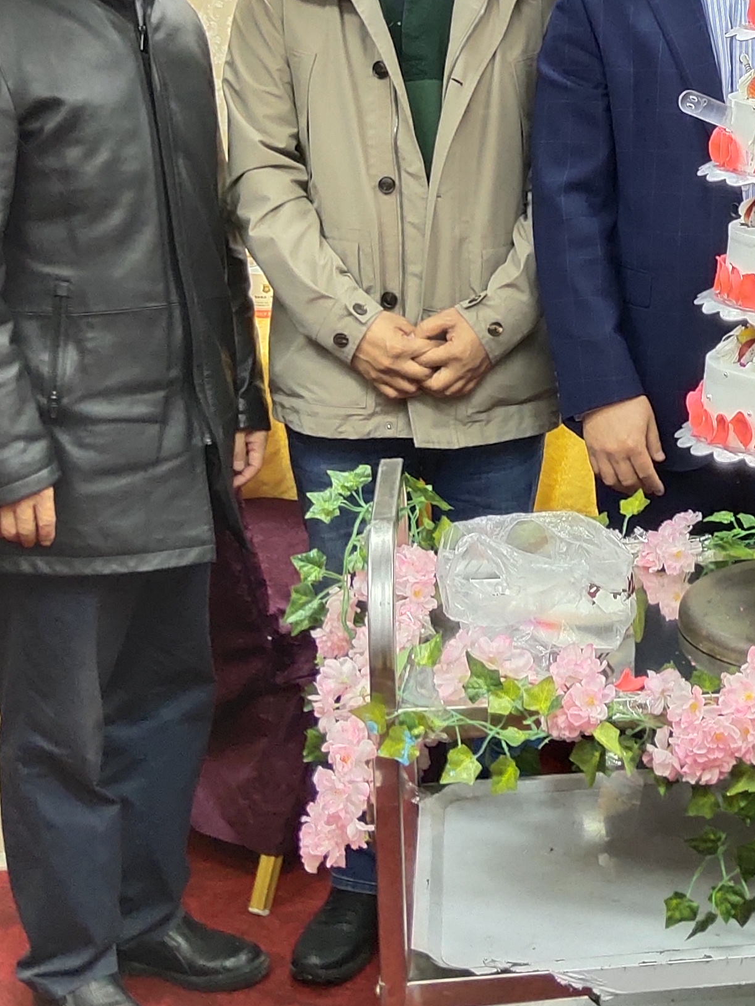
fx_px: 2094
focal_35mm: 72
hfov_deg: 19.9
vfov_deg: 26.6
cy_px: 217
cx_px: 743
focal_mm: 4.27
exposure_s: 1/50
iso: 275
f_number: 1.8
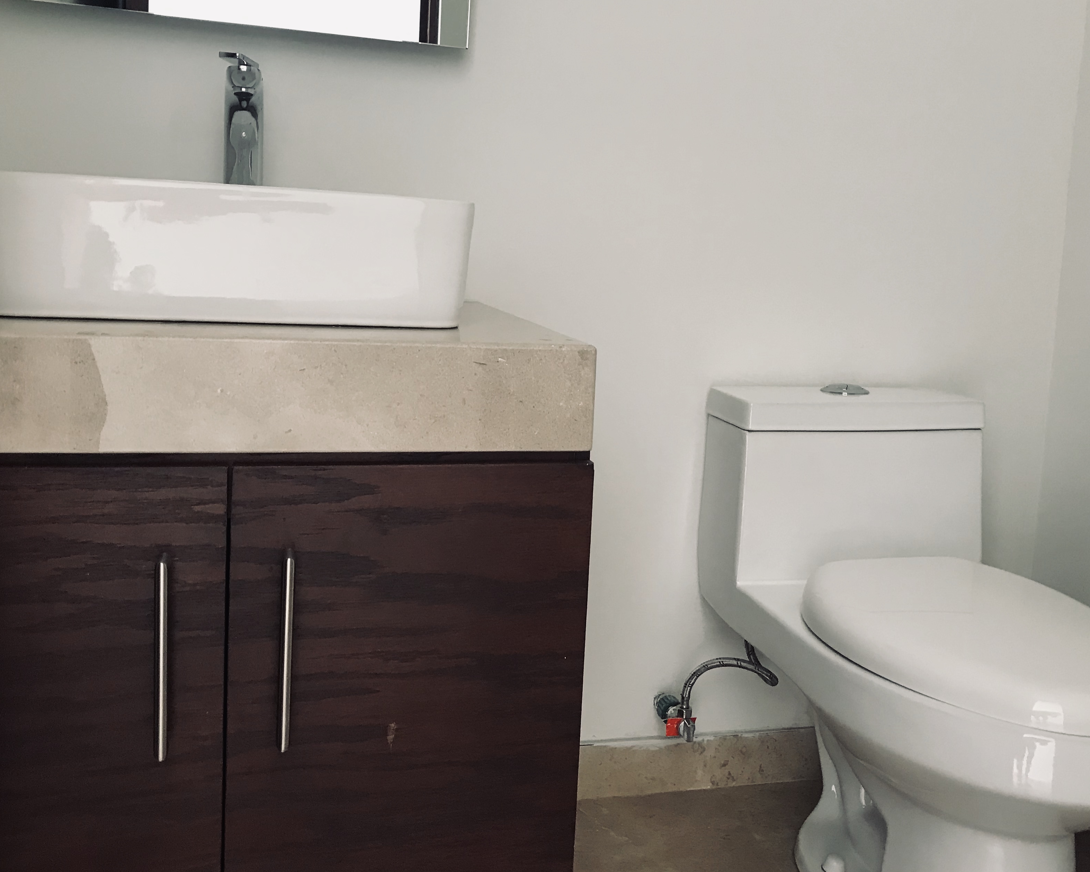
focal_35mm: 35
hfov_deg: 51.5
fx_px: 1129
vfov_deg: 42.1
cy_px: 362
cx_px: 580
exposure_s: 1/23
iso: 32
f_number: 1.8
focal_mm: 3.99
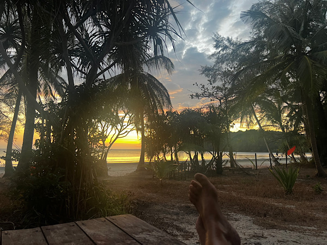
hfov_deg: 67.3
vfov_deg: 53.1
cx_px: 164
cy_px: 122
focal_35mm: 26
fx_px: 246
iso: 125
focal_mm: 5.7
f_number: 1.5
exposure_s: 1/63
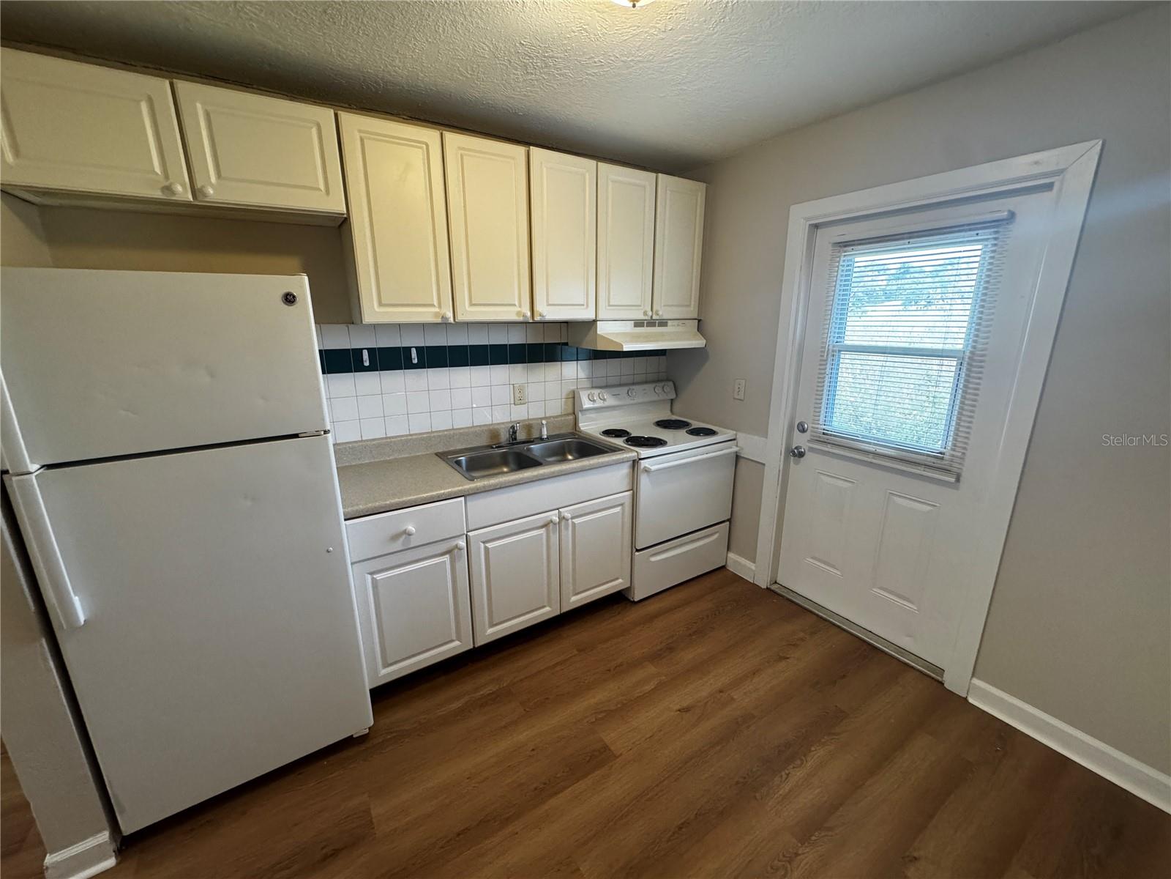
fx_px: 474
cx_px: 586
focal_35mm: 14
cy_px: 440
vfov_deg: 85.7
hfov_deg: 102.1
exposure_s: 1/120
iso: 320
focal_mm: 2.22
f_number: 2.2
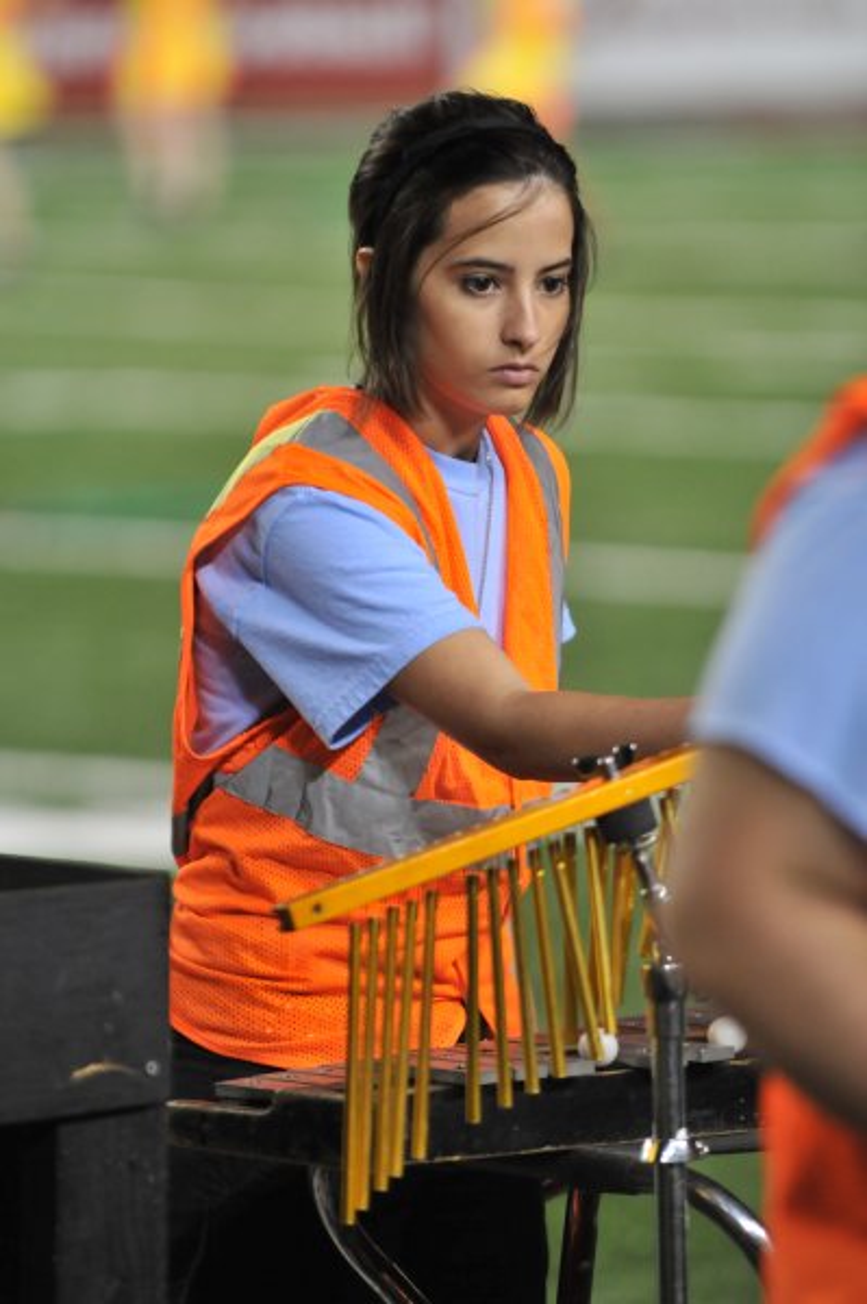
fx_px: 10855
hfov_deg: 4.6
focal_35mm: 300
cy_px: 652
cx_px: 434
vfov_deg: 6.9
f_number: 2.8
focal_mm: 200
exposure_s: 1/200
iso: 800
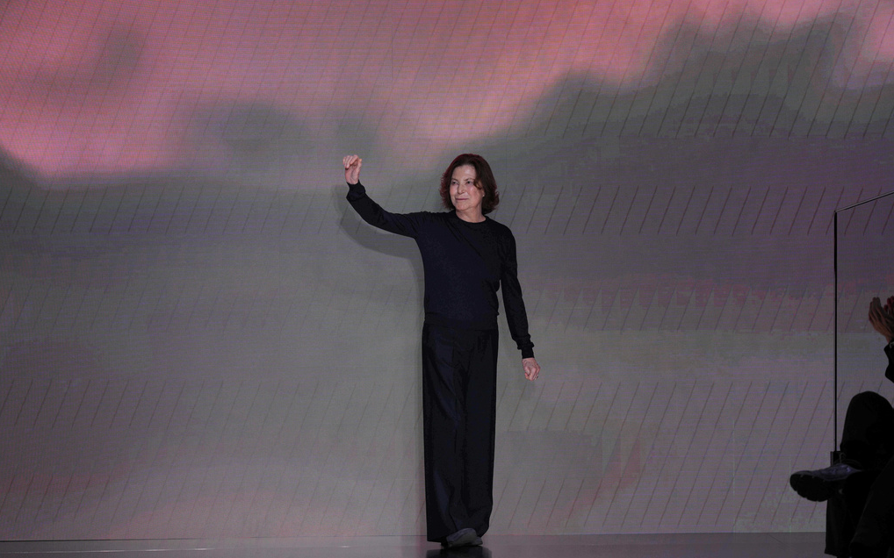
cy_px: 288
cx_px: 447
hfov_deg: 10.2
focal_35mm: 205
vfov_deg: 6.4
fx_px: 4994
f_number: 2.8
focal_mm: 200
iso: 400
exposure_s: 1/400
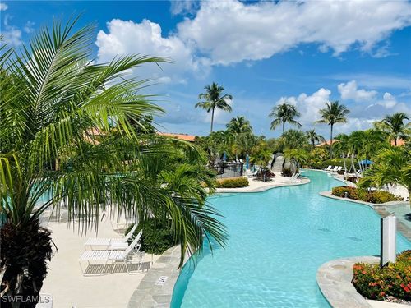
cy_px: 154
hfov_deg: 69.4
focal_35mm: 25
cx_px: 206
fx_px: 297
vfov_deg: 54.9
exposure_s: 1/7407
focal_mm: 5.1
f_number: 1.6
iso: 32
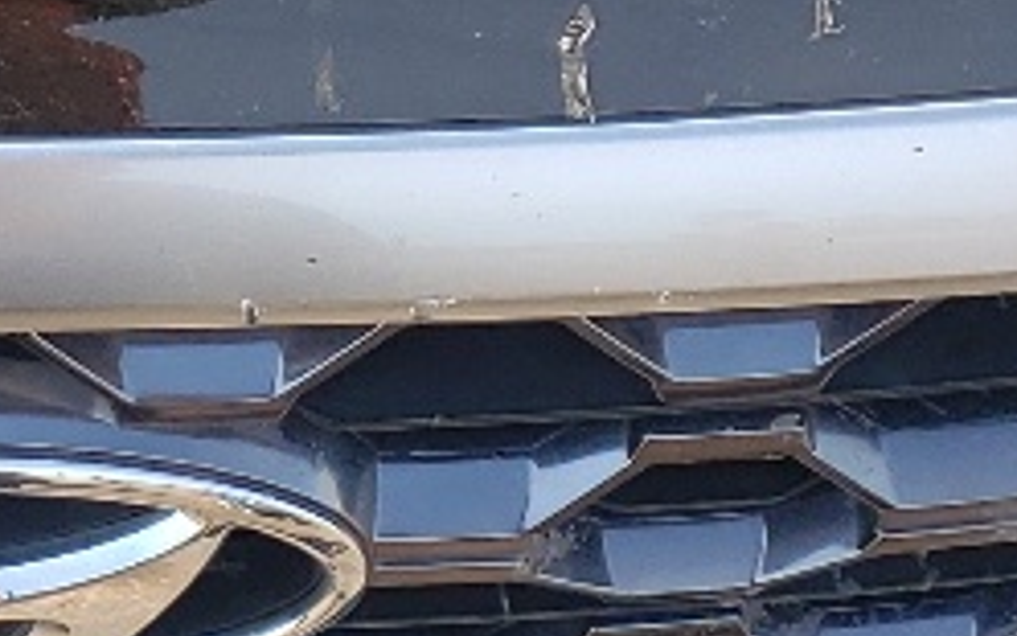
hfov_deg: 11.6
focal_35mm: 178
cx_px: -152
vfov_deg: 7.2
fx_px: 4934
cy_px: -435
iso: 50
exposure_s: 1/1111
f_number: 1.5
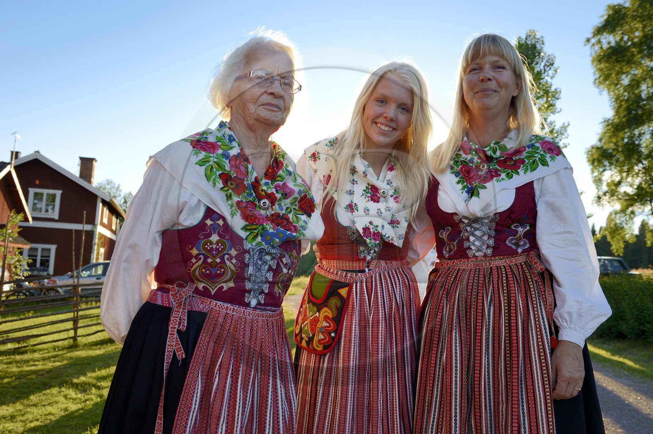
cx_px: 326
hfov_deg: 60.3
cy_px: 217
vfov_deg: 42.3
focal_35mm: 31
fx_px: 562
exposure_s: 1/250
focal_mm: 31
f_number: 6.3
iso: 200
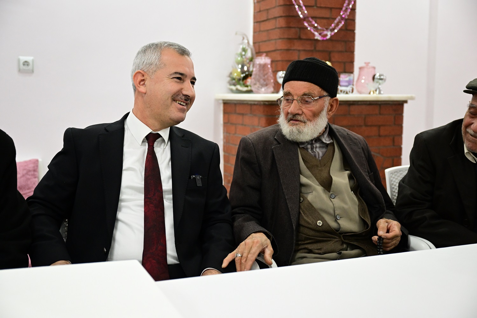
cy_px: 159
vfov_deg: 31.2
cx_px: 238
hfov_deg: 45.4
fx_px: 570
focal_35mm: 43
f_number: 3.2
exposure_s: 1/125
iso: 4000
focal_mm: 43
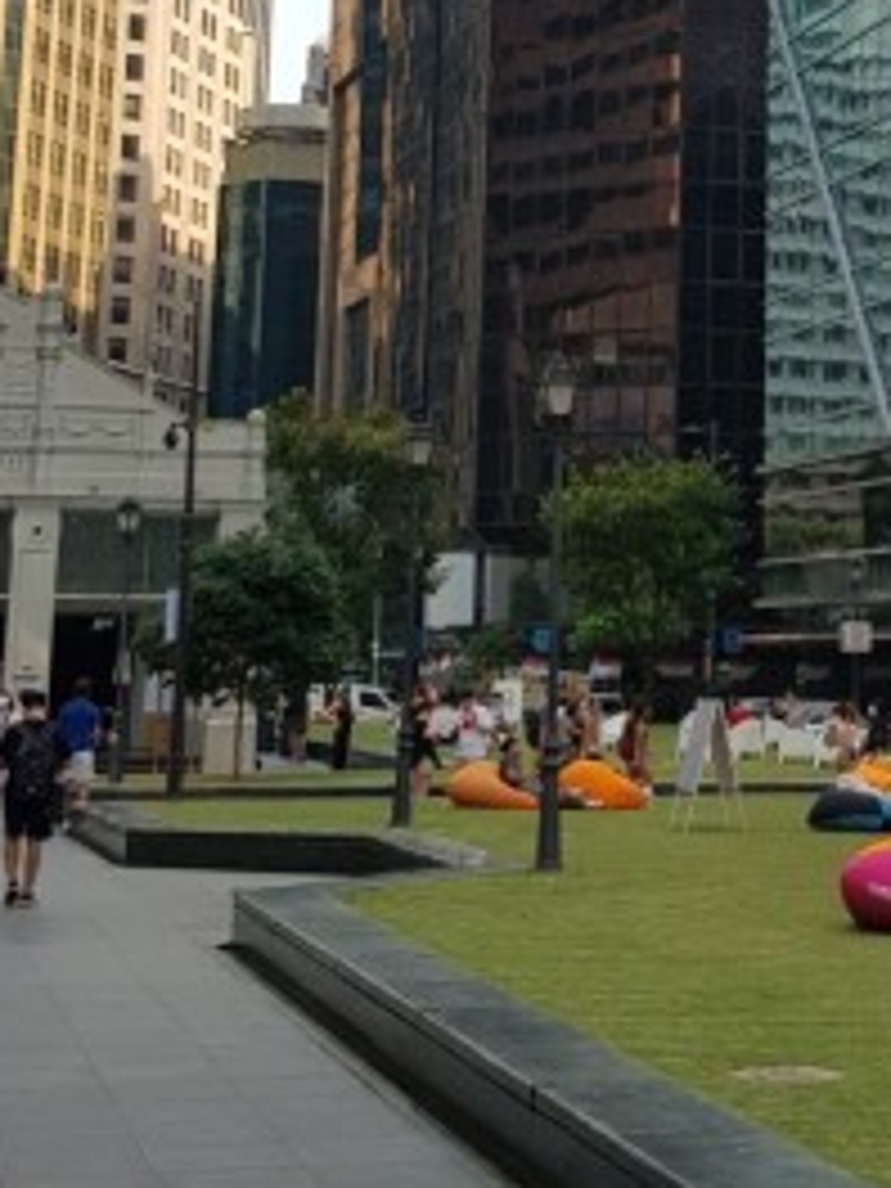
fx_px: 2025
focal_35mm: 59
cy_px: 144
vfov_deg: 31.3
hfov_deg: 24.2
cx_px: 778
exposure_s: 1/888
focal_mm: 4.2
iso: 40
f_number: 1.7
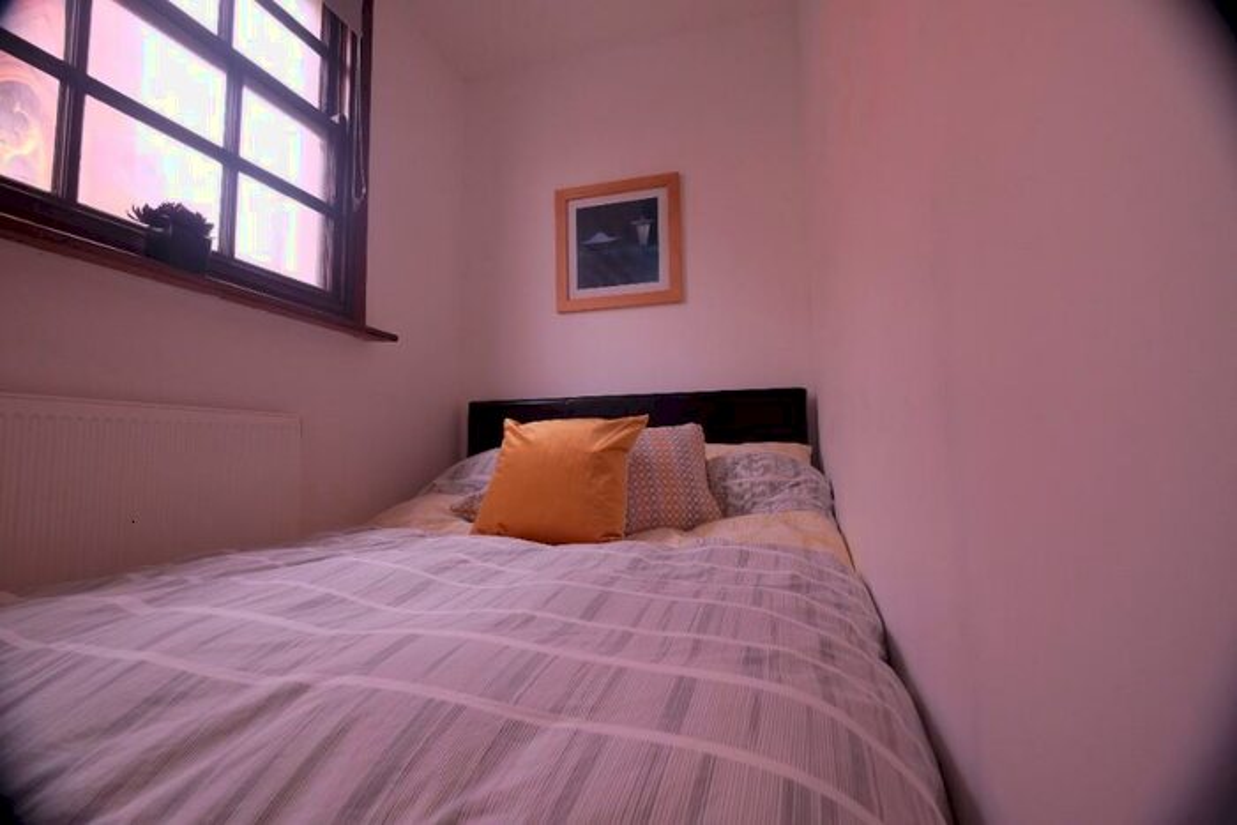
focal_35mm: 15
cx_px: 618
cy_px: 412
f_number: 4
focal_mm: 10
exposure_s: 1/18
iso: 800
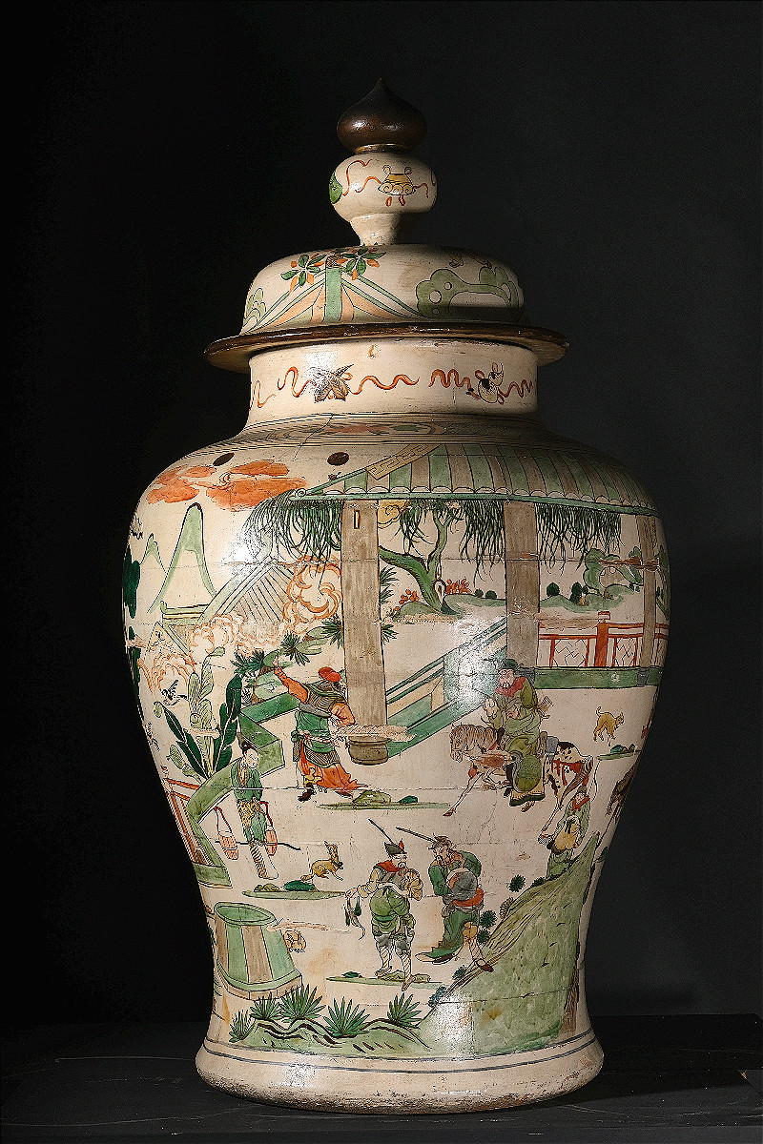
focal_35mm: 62
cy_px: 572
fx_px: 1971
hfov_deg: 21.9
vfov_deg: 32.4
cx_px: 382
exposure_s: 1/250
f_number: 14
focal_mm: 41.1
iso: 200
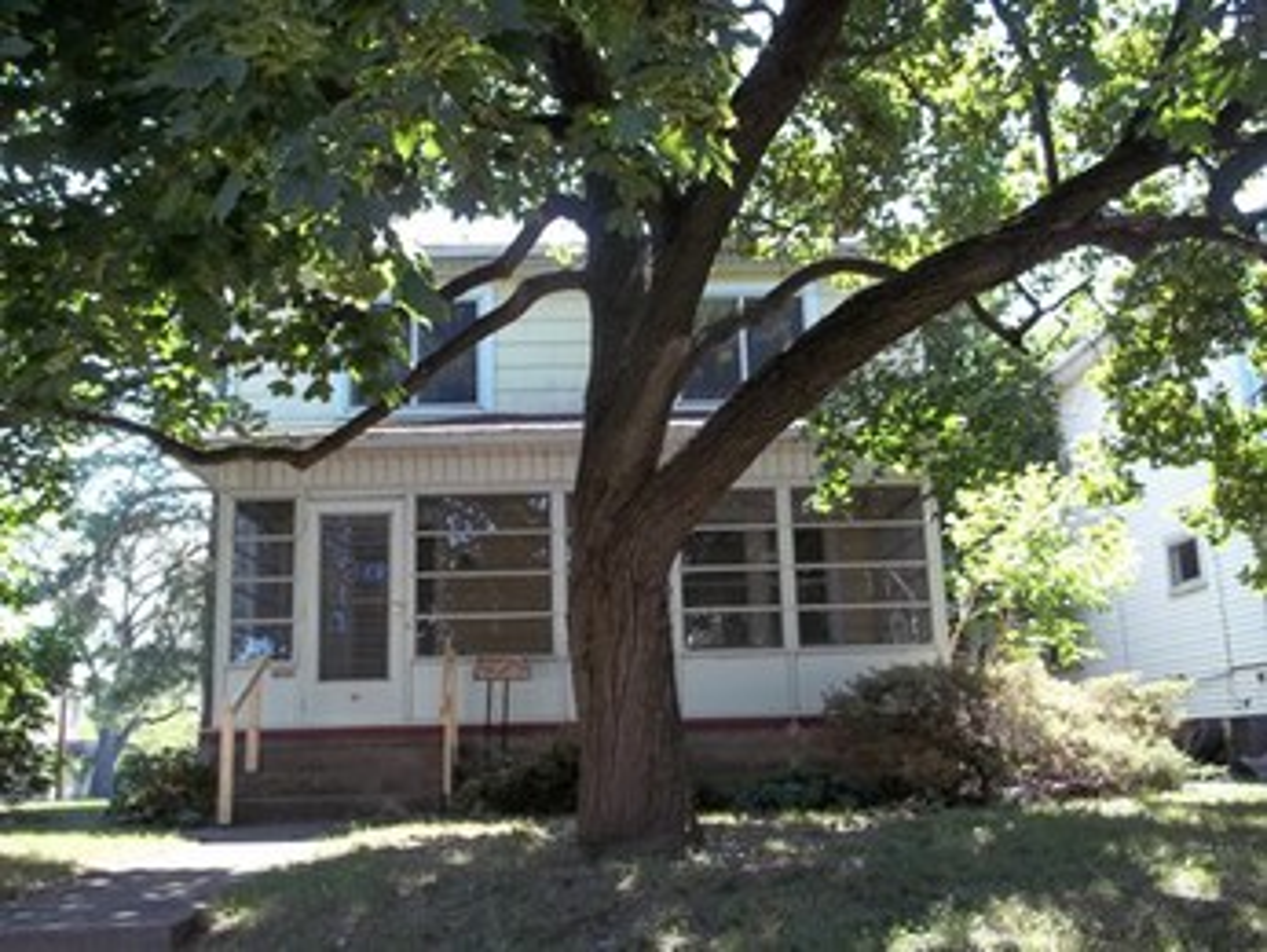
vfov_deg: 43.0
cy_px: 476
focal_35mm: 33
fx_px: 1209
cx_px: 634
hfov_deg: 55.3
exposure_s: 1/80
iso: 64
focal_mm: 5.9
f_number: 3.3
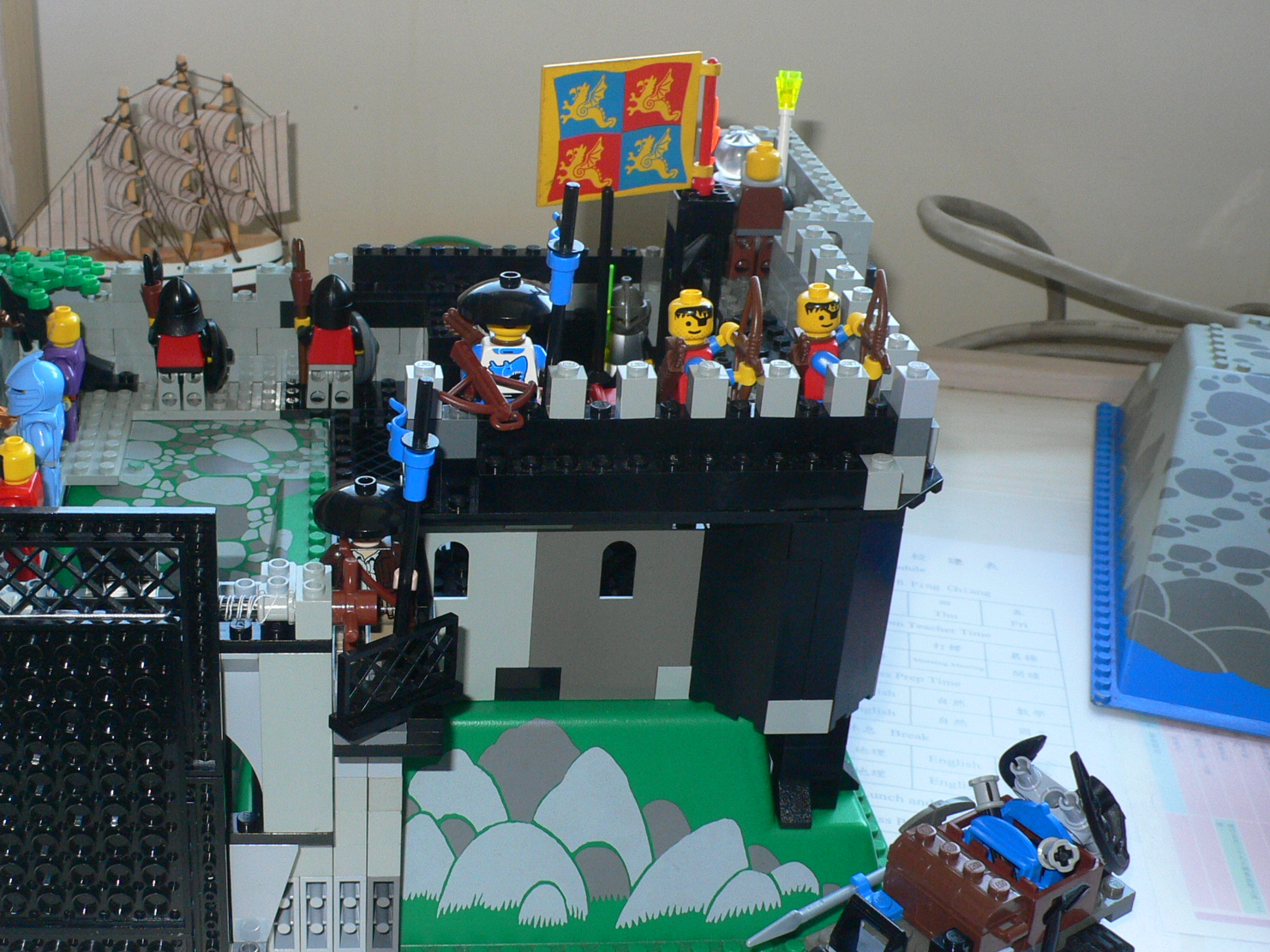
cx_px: 398
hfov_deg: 39.8
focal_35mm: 47
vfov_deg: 30.9
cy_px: 518
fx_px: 1724
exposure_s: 1/30
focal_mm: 6.3
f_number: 4
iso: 100
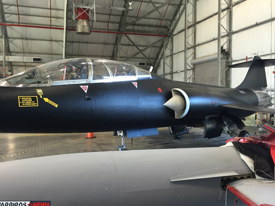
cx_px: 128
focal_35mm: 31
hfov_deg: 58.3
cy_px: 104
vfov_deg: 45.4
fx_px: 246
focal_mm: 4.15
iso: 80
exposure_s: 1/30
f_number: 2.2
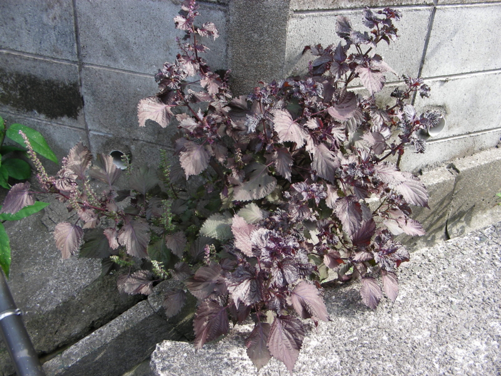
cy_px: 188
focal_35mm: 38
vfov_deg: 37.7
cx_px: 250
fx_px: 550
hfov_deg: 49.0
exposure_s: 1/89.2
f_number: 3.5
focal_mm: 6.3
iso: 50
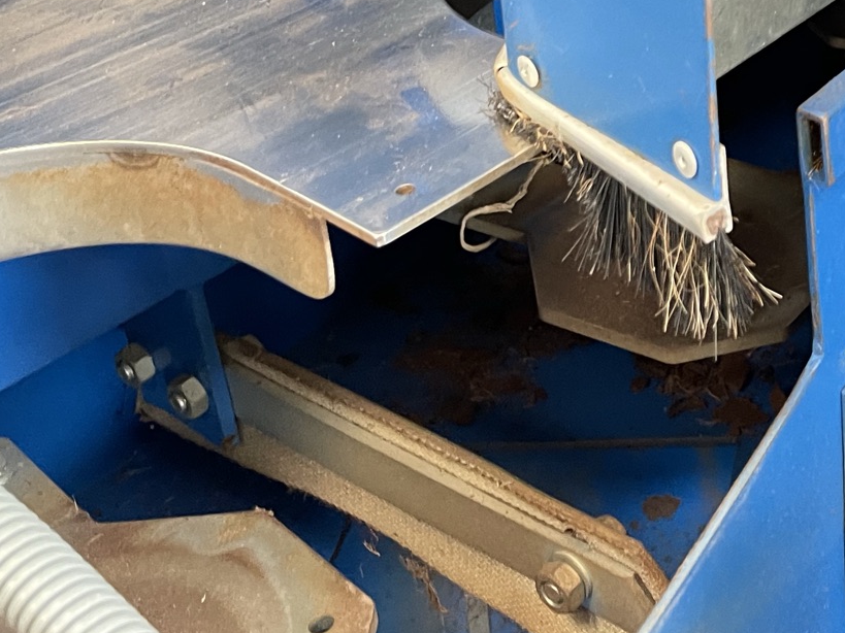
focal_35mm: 65
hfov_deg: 26.7
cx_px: 989
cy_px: -139
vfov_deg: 21.0
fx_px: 1586
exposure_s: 1/60
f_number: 1.6
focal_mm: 5.1
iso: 400
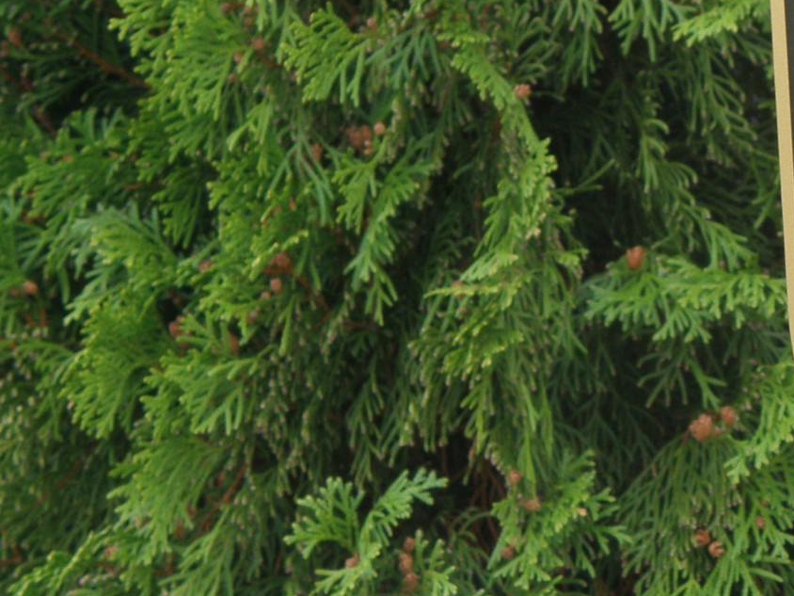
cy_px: 63
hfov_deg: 10.7
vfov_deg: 8.1
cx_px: 948
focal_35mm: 182
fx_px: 4175
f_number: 3.8
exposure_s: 1/80
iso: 80
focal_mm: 13.38
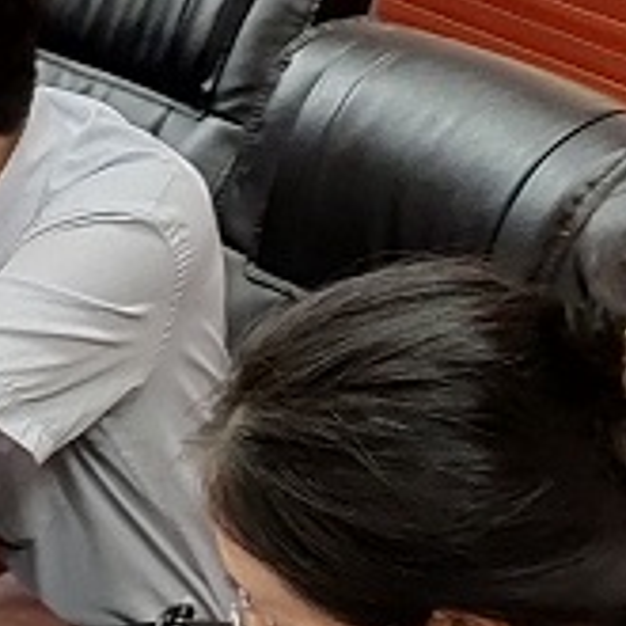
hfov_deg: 11.6
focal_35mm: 123
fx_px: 2517
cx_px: -873
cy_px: 486
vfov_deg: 14.1
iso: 56
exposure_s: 1/278
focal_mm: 4.76
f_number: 1.79
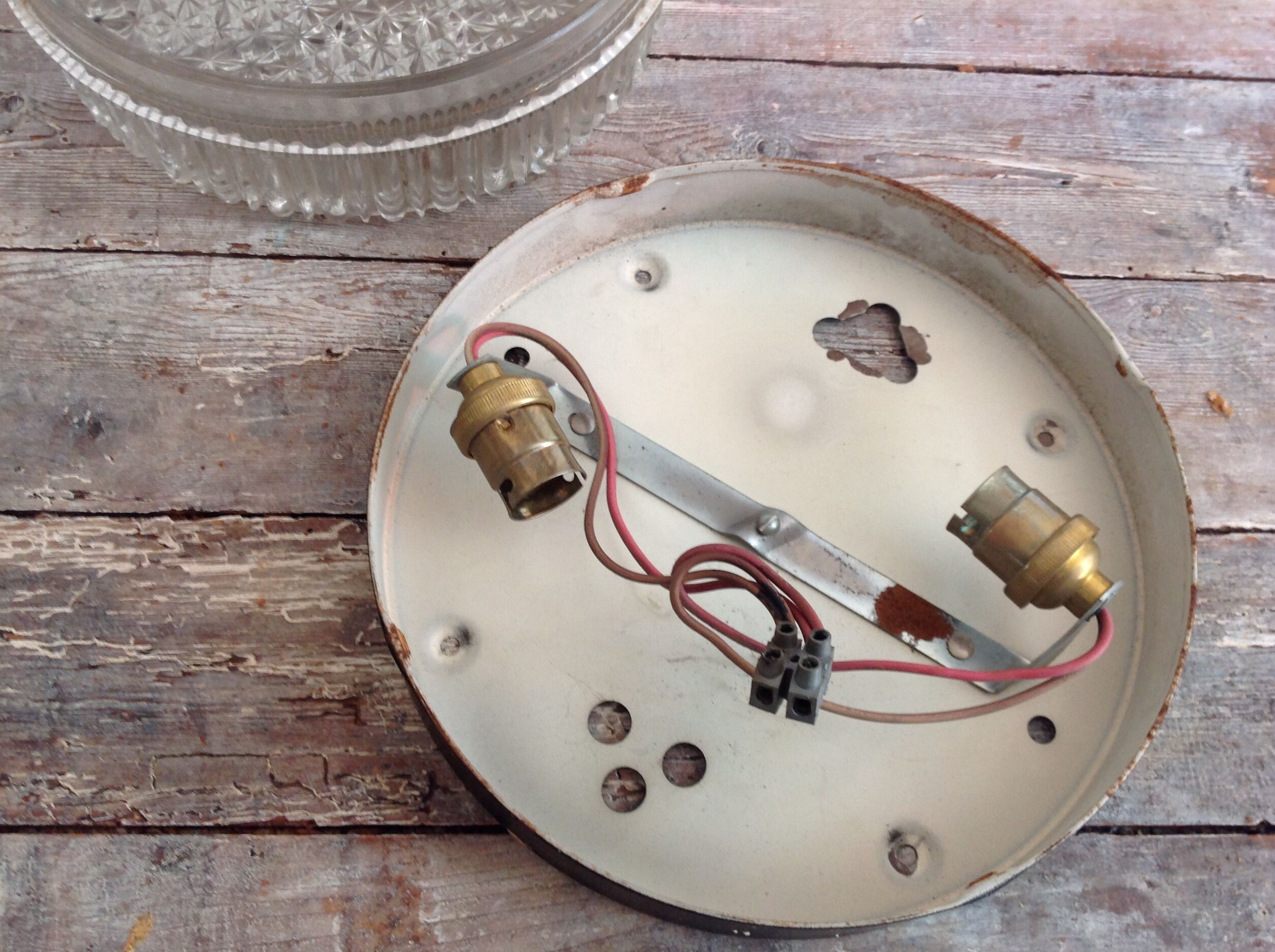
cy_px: 483
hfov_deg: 51.4
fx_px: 1324
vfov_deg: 39.6
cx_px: 641
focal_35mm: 36
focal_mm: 4.28
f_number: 2.4
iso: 80
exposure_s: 1/15
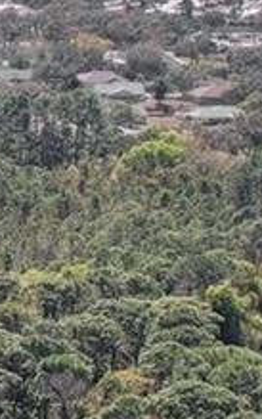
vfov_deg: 12.7
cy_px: 128
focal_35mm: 164
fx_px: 1872
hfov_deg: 6.1
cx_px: -901
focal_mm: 8.4
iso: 100
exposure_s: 1/2500
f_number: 2.8
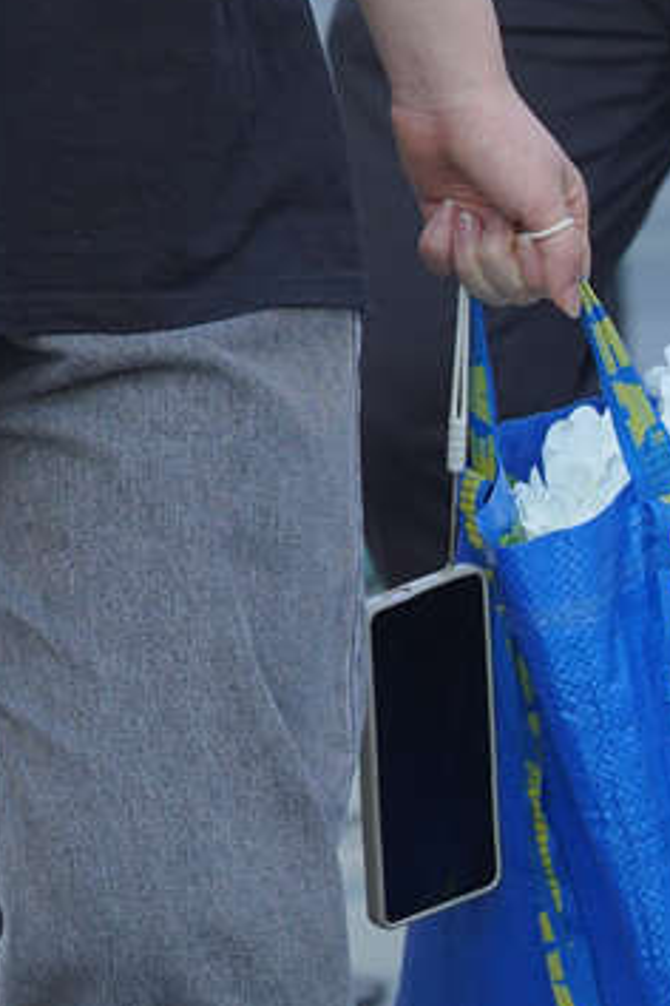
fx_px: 19177
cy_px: 128
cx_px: -721
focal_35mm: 687
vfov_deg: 3.0
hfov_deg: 2.0
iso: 320
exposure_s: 1/500
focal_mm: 135
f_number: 5.6
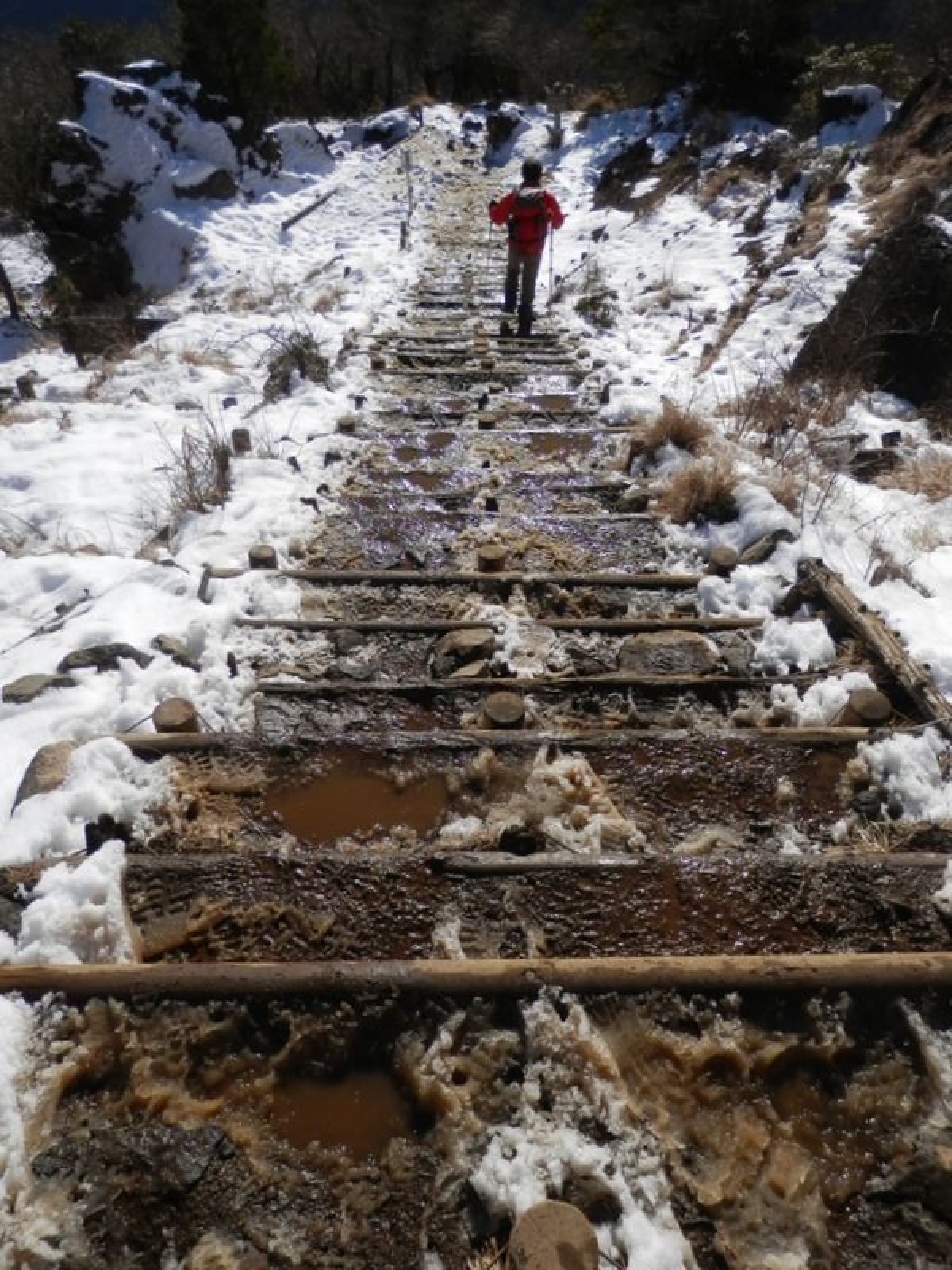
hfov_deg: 54.9
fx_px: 917
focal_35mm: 25
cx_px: 476
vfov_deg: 69.4
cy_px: 635
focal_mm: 4.5
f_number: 8.7
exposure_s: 1/250
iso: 80
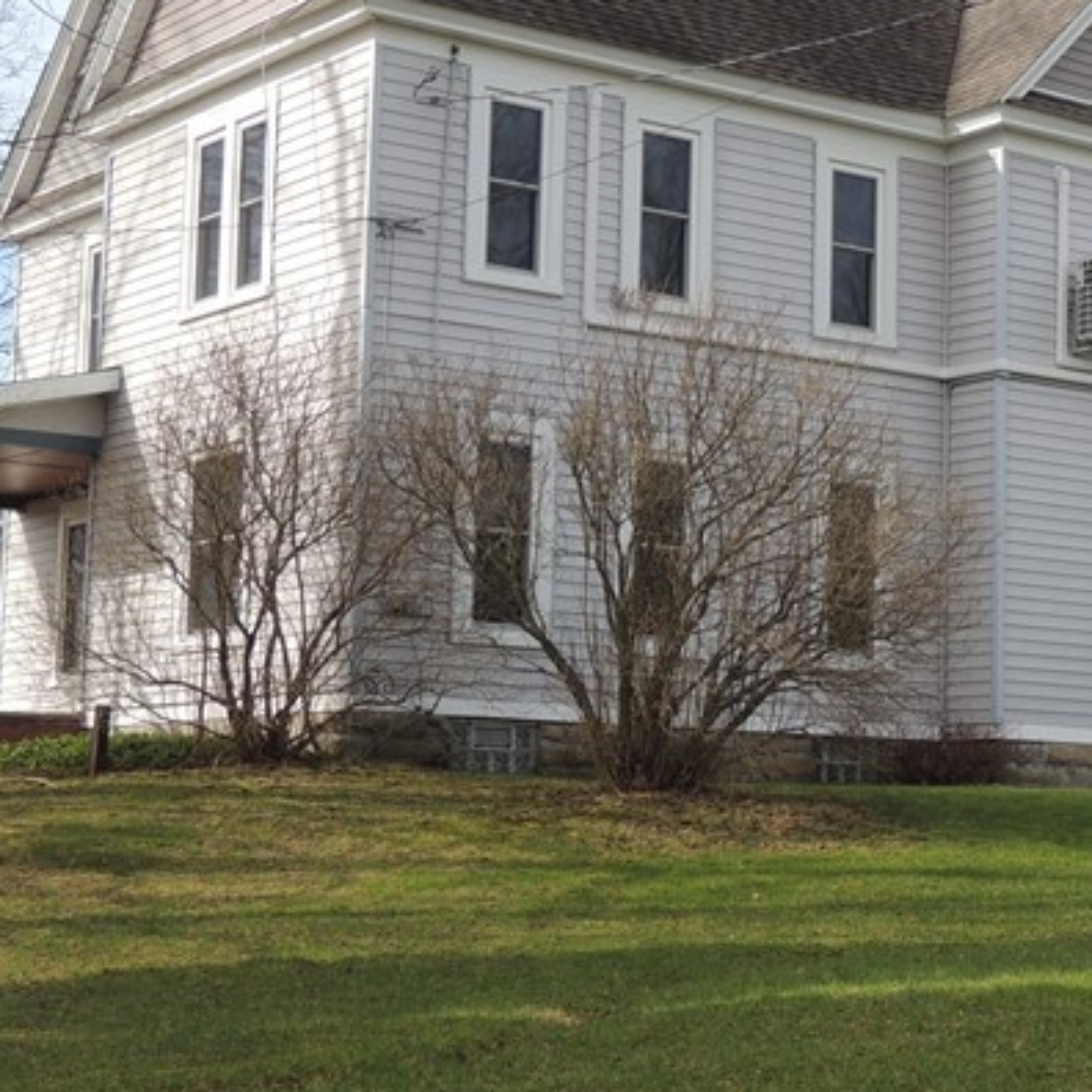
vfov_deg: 21.6
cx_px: 830
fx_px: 2855
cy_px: 491
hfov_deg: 21.5
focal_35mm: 80
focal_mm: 6.2
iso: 100
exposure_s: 1/640
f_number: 3.3
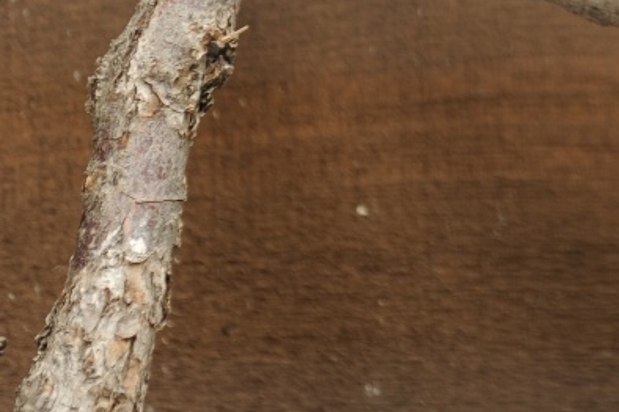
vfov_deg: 1.7
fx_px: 13967
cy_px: -216
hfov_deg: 2.5
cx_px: 842
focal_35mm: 813
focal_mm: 200
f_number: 4.8
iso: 200
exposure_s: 1/90
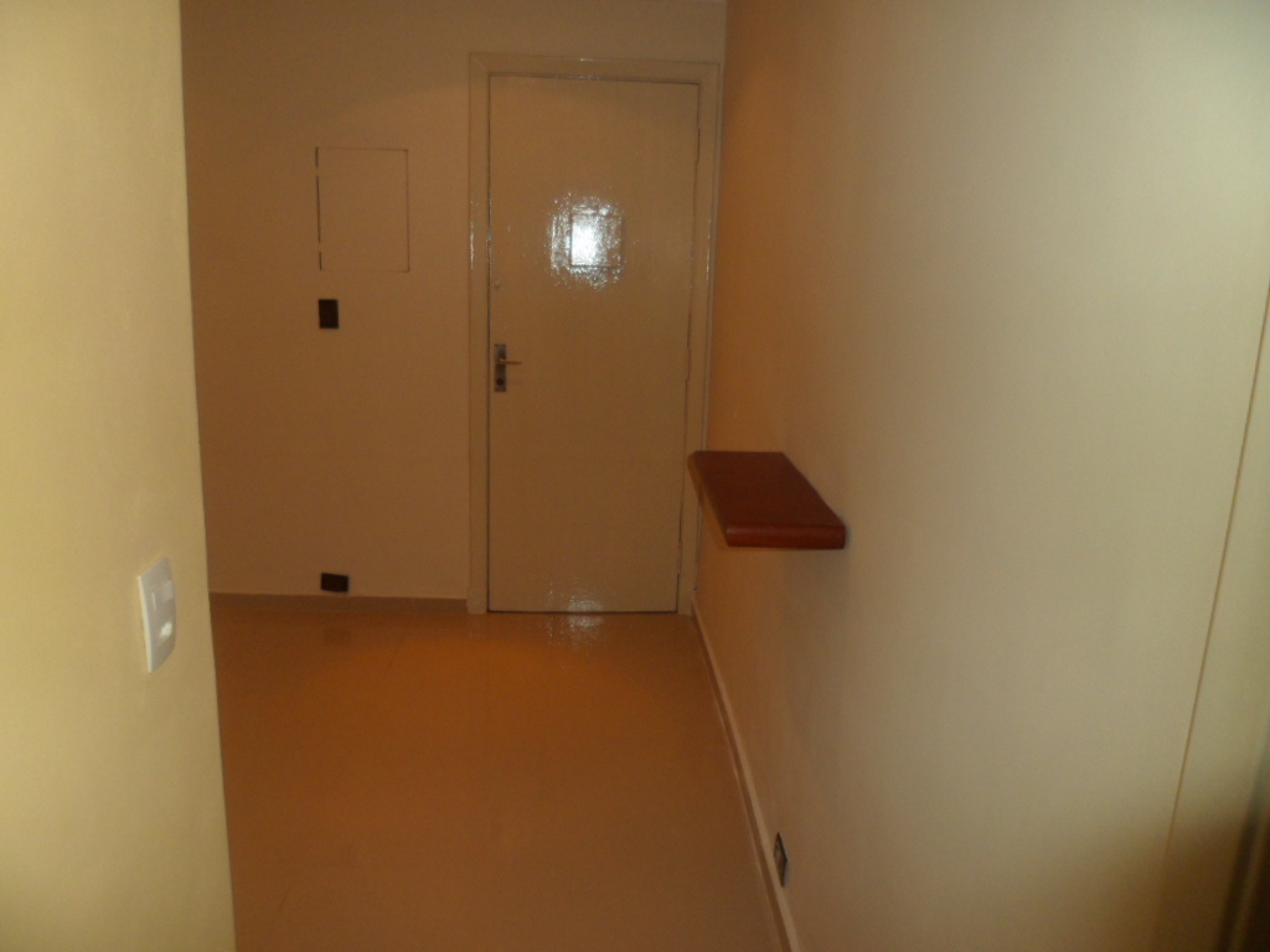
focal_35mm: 26
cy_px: 476
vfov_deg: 53.1
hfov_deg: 67.3
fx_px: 954
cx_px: 635
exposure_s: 1/45
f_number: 3.3
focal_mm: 4.9
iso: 100
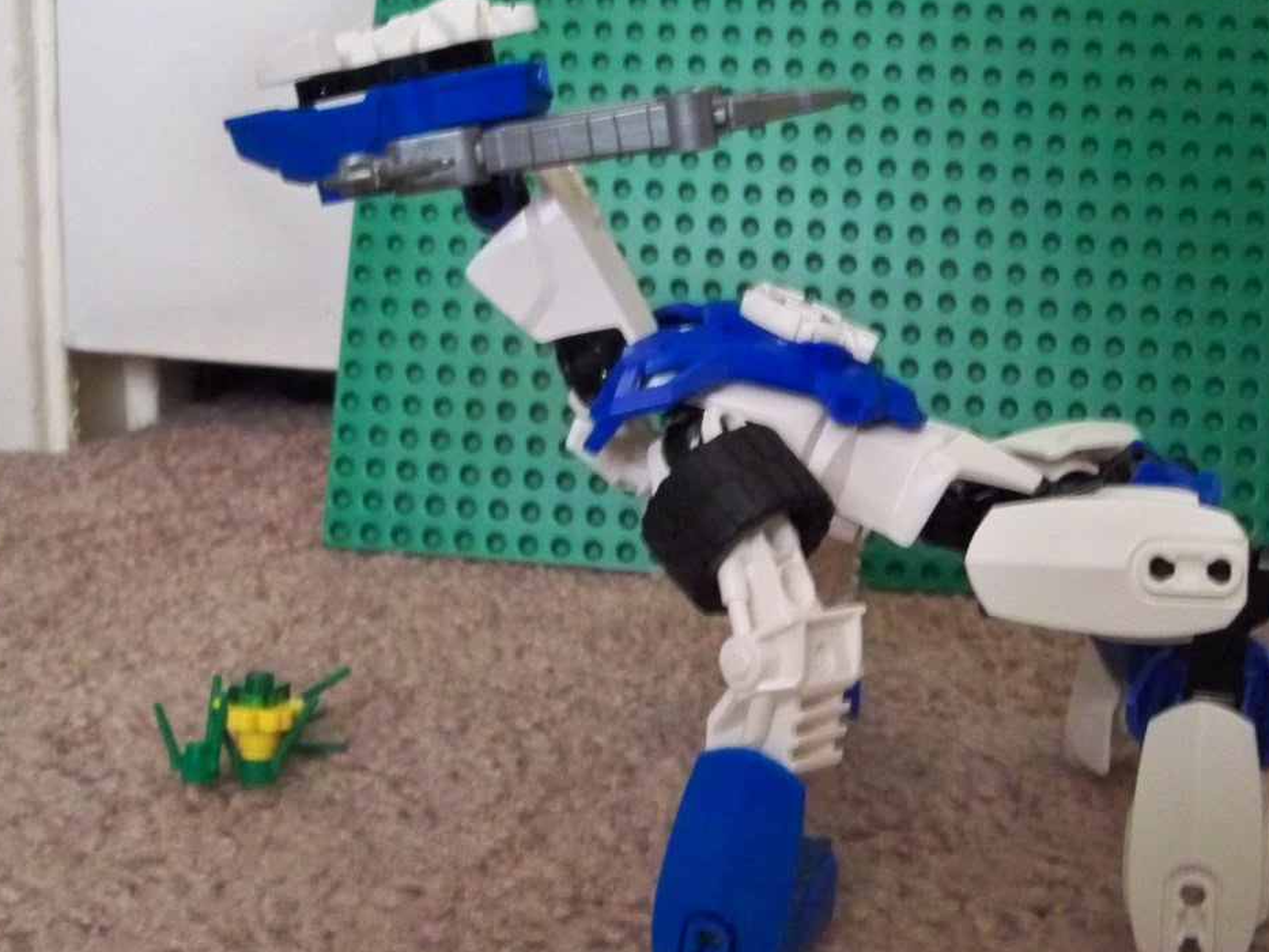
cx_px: 700
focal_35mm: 48
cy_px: 486
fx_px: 1760
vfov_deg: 30.3
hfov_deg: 39.6
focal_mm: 6.2
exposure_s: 1/8
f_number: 3.5
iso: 1600
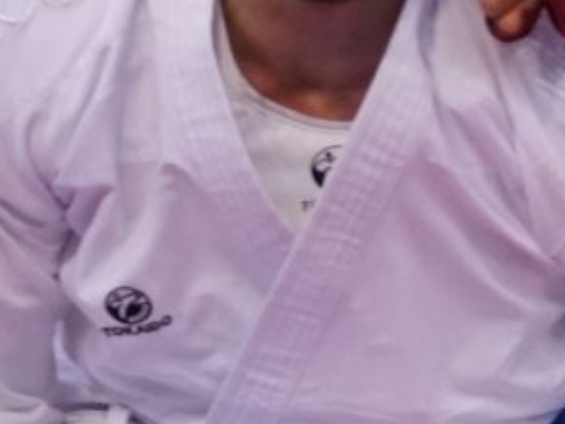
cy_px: -407
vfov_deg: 1.1
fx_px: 22443
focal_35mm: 1375
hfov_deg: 1.4
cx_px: 1124
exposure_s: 1/1000
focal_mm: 155
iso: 2000
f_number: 2.8
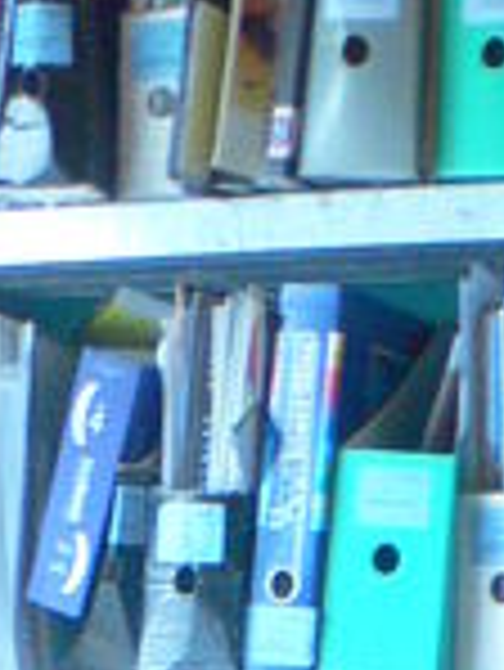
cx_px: 729
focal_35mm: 198
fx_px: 3838
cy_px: 1907
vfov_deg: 8.6
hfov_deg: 7.4
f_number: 2.8
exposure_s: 1/30
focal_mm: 6.3
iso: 200
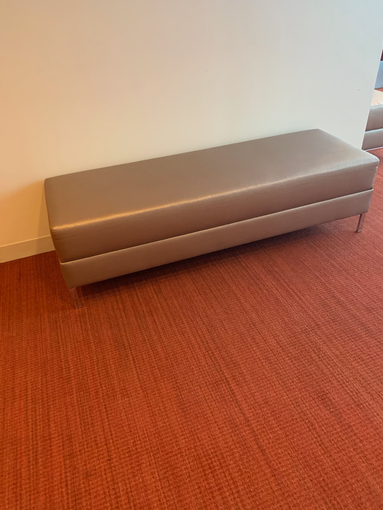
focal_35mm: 26
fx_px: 384
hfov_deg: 53.1
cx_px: 192
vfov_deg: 67.3
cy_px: 255
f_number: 1.8
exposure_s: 1/60
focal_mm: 4.25
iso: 320
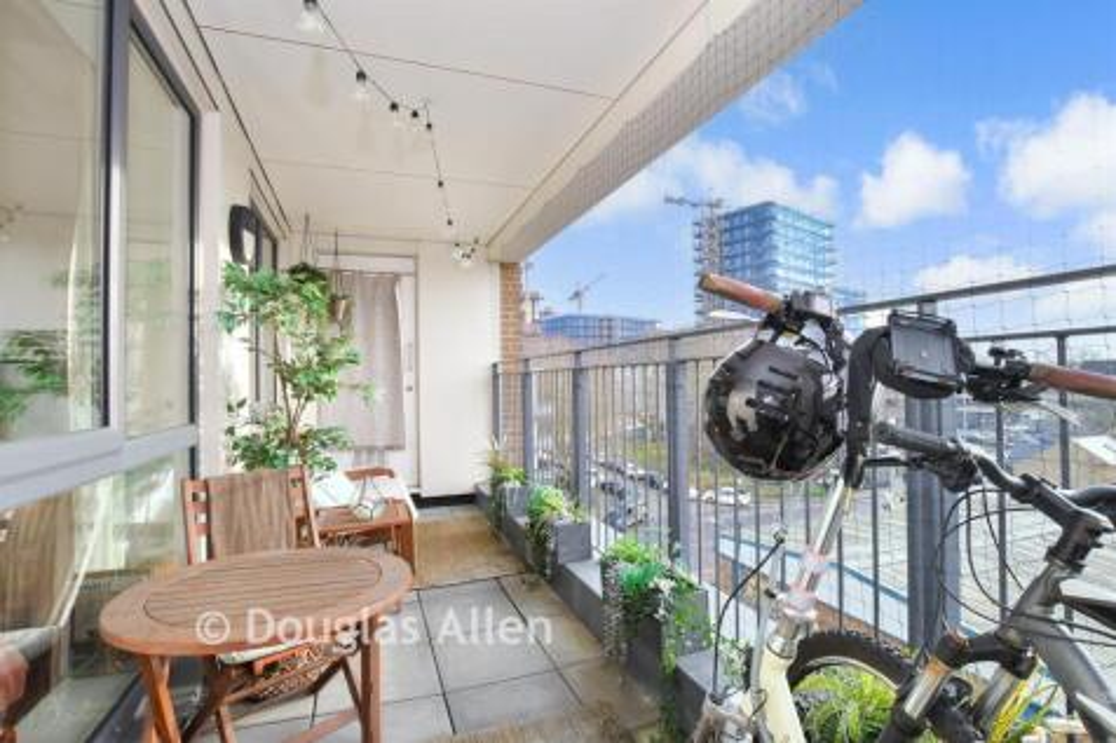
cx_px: 558
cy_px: 372
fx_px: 496
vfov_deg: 73.7
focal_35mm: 16
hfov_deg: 96.8
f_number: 8
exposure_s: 1/50
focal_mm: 11
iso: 125
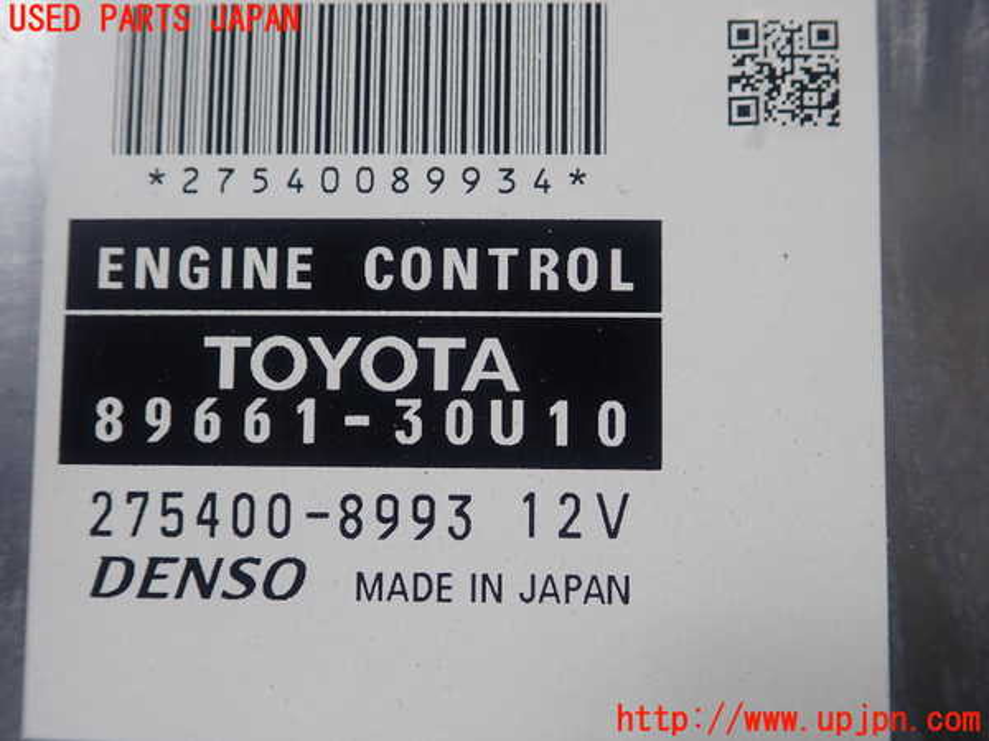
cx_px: 494
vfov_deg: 46.8
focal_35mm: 30
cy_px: 370
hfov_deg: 60.0
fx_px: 857
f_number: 2.3
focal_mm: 5.5
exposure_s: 1/125
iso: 200
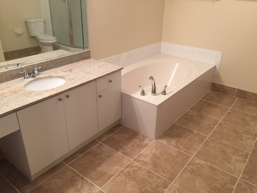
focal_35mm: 29
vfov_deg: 48.2
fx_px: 215
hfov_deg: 61.7
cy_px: 96
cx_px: 128
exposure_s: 1/30
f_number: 2.2
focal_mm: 4.15
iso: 125
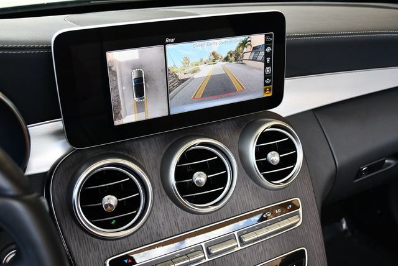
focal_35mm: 40
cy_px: 133
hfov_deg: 48.4
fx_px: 443
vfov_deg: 33.5
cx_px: 199
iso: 400
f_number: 4
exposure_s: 1/250
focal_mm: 20
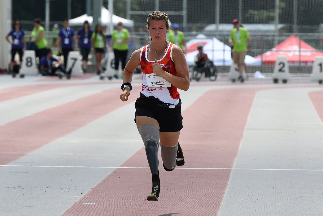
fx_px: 2692
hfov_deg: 6.9
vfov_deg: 4.6
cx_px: 162
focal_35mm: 300
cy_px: 108
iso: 200
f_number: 5.6
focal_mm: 200
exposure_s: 1/1000
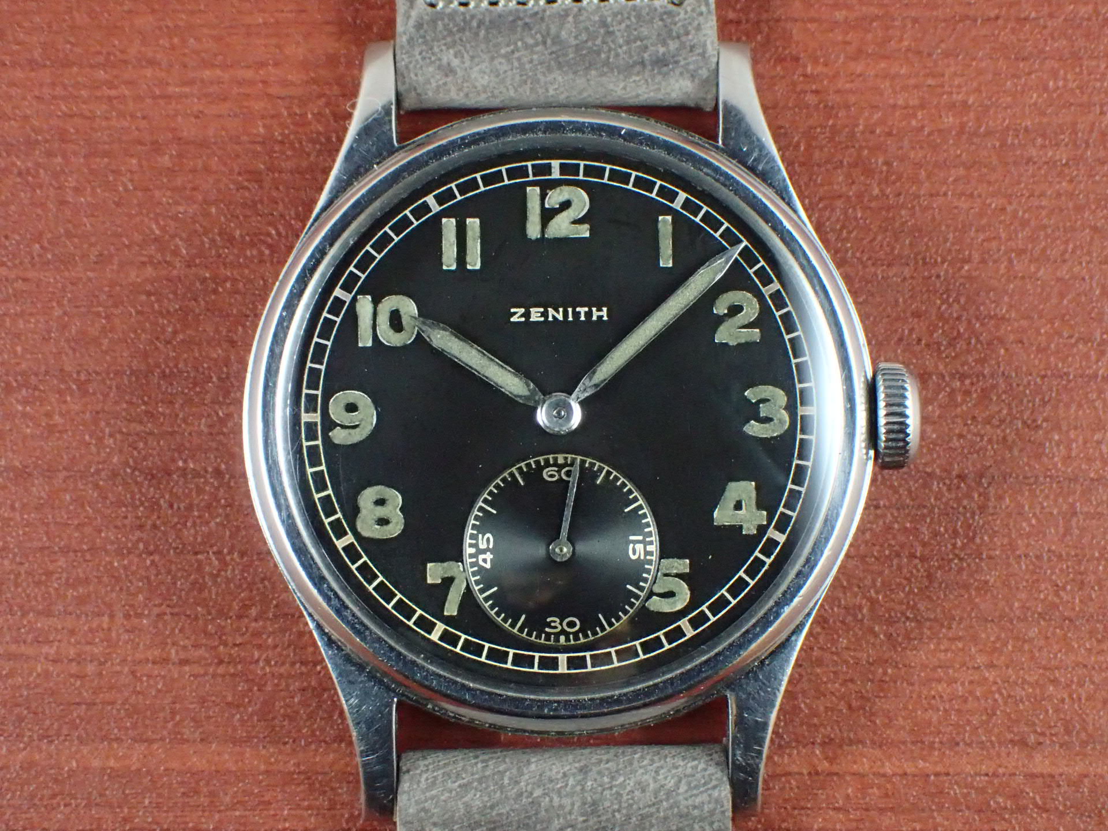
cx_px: 554
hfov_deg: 26.3
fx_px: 2369
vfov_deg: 19.9
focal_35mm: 74
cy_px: 416
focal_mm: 13.47
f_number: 5.6
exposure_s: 1/60
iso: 1600
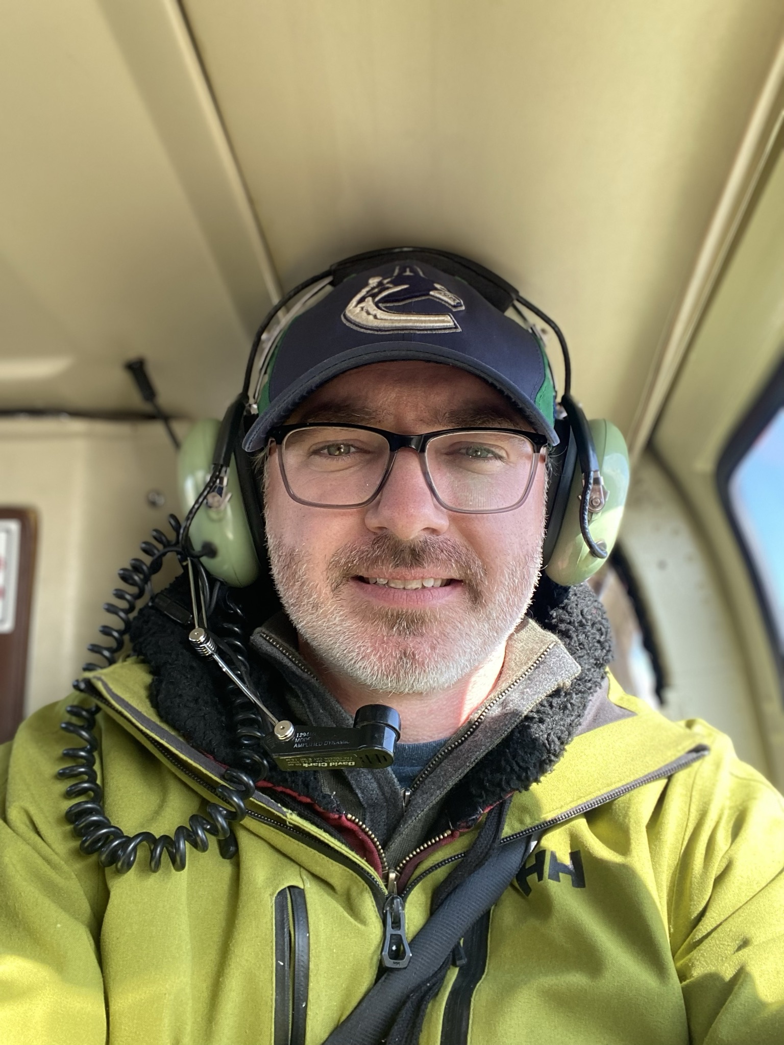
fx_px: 906
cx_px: 392
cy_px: 522
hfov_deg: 46.8
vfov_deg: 60.0
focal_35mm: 30
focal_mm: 2.71
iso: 40
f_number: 2.2
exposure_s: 1/117
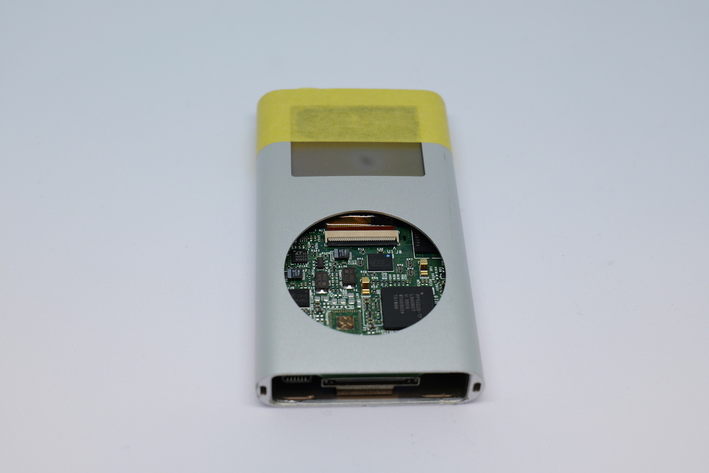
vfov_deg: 22.6
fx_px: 1182
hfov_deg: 33.4
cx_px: 354
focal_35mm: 60
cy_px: 236
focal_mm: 60
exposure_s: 1/60
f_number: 8
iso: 500
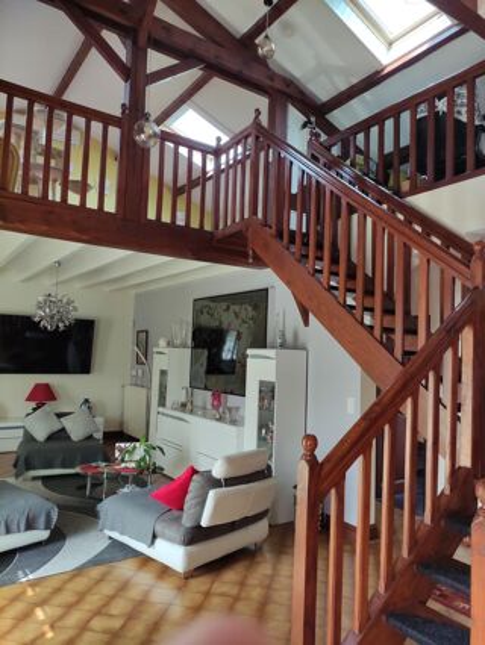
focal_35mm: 25
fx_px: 467
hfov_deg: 54.9
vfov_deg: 69.4
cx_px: 242
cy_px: 322
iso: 122
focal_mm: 5.43
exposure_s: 1/100
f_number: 1.89
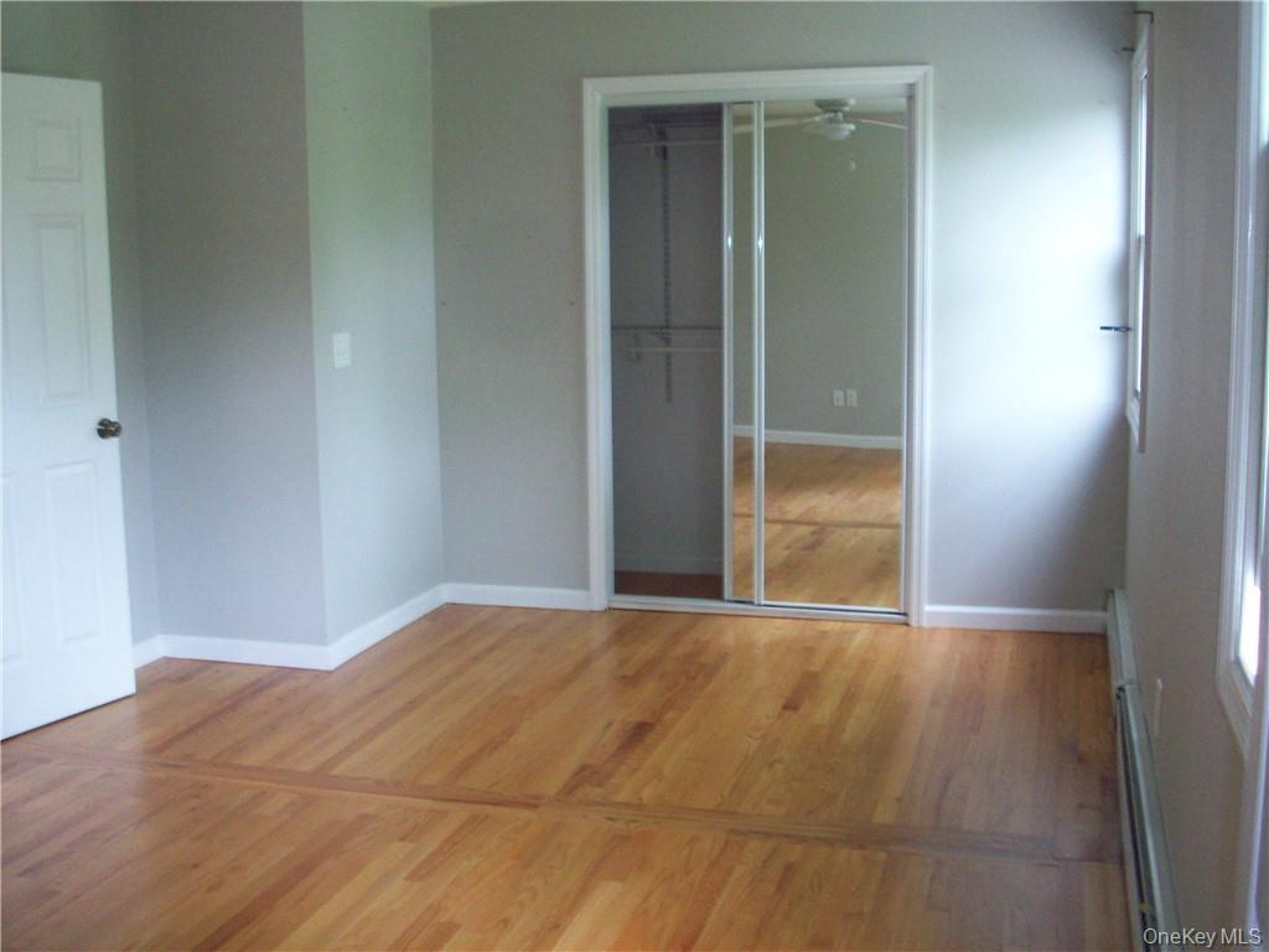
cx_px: 634
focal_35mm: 37
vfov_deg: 38.7
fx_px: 1356
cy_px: 476
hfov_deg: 50.1
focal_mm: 6.2
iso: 160
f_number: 2.8
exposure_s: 1/11.3
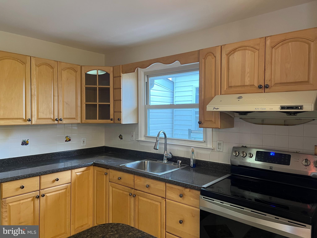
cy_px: 119
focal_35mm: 26
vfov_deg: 53.1
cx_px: 158
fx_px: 238
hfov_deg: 67.3
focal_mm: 5.7
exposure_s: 1/60
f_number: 1.5
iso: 100
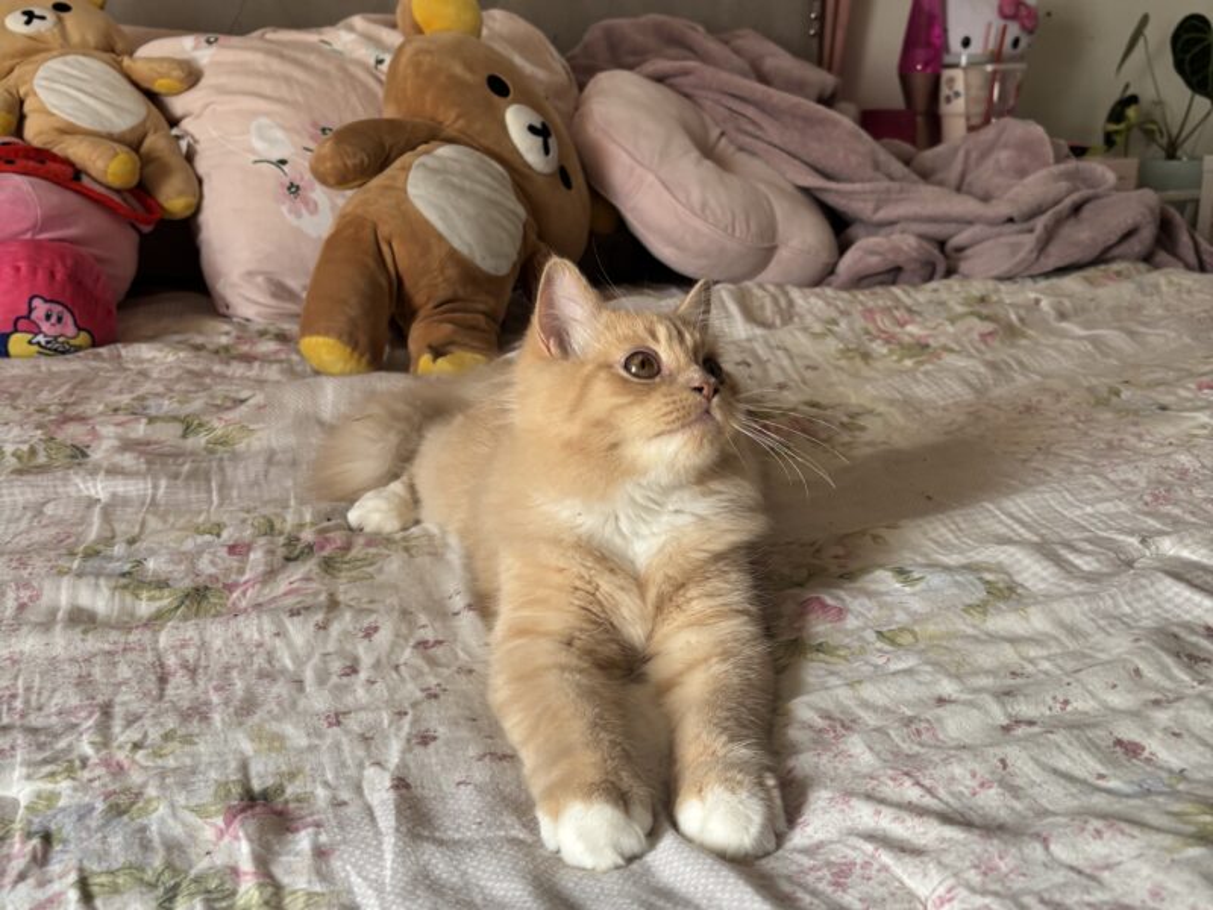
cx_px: 606
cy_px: 455
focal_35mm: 26
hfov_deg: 67.3
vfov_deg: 53.1
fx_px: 911
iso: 100
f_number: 1.6
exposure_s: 1/121
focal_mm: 5.96
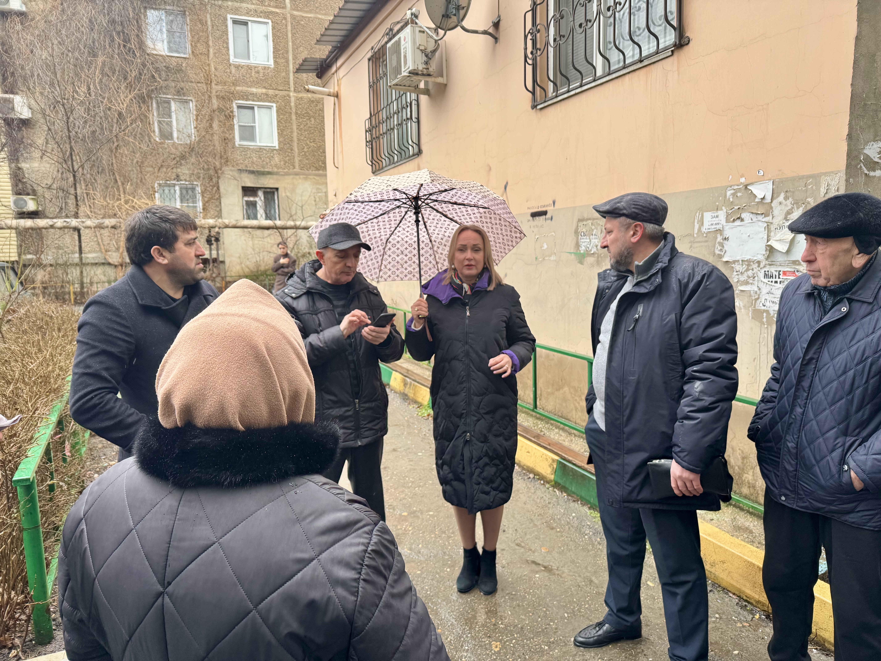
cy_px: 330
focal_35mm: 24
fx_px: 611
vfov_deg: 56.8
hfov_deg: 71.6
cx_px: 440
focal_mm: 6.76
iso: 80
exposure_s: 1/121
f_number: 1.78
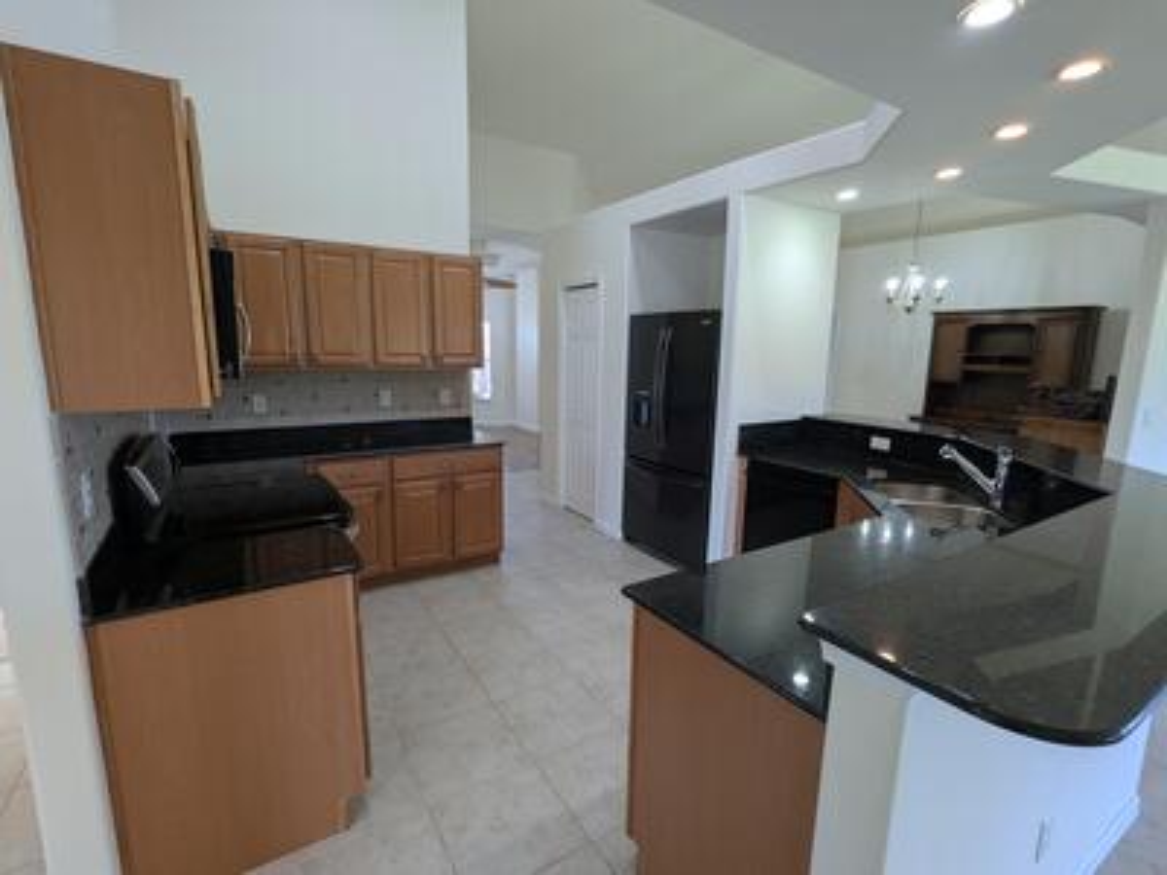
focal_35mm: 16
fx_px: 539
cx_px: 584
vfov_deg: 78.1
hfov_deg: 94.5
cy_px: 438
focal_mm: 2.35
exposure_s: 1/30
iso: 63
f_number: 2.2
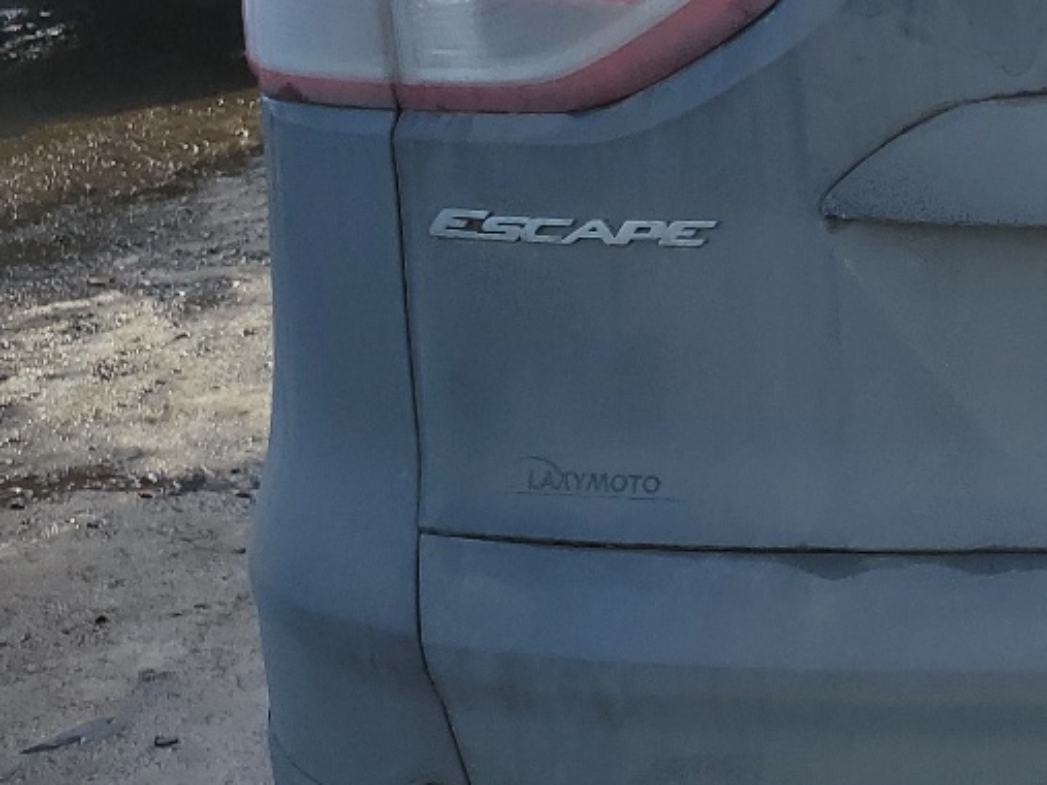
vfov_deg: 17.9
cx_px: 1456
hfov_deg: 21.1
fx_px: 2480
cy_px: 215
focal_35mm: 82
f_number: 1.5
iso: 50
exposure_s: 1/1667
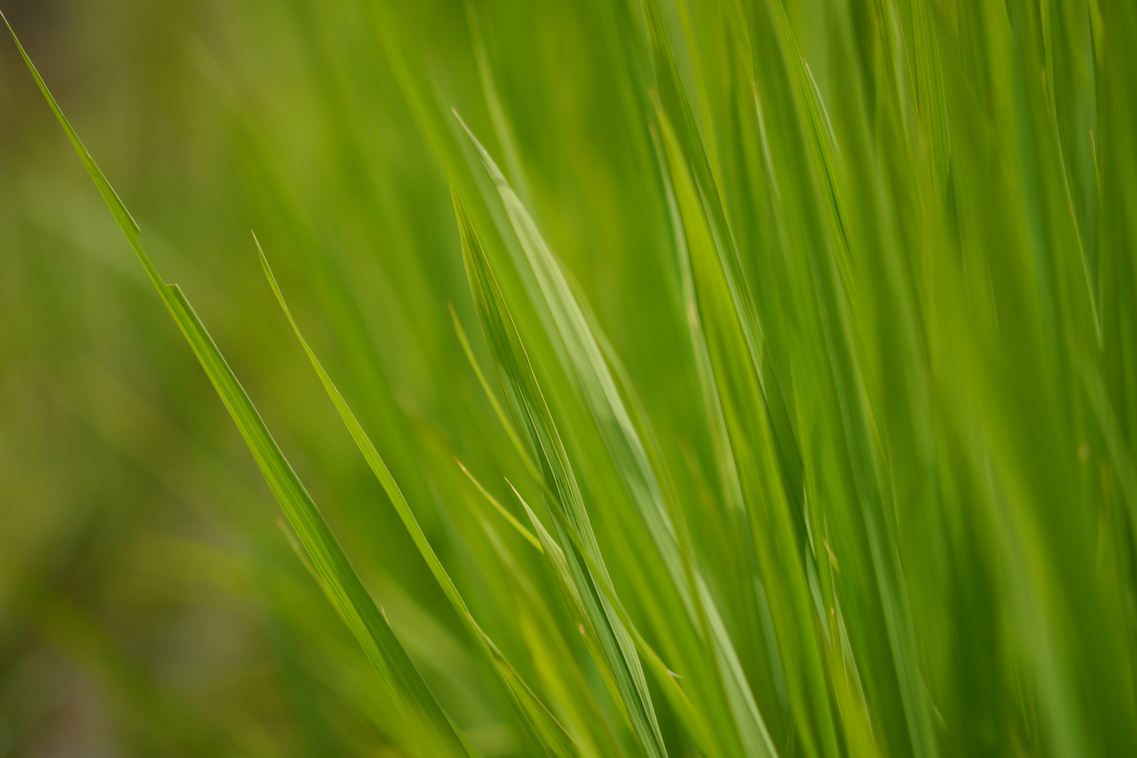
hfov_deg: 4.7
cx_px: 538
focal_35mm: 439
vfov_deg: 3.1
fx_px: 13863
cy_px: 404
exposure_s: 1/500
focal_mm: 200
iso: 160
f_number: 5.6
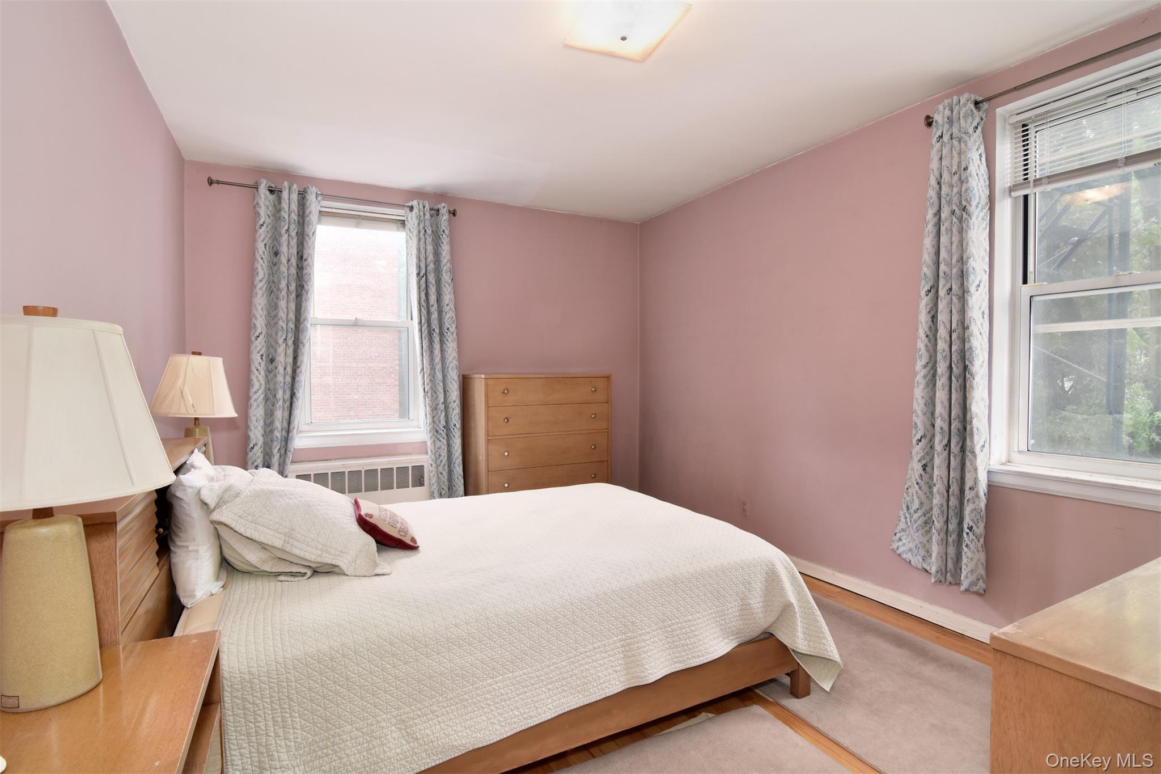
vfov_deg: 72.0
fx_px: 532
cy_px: 387
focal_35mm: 16
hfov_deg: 95.0
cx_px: 580
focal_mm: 11
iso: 800
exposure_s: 1/50
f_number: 8
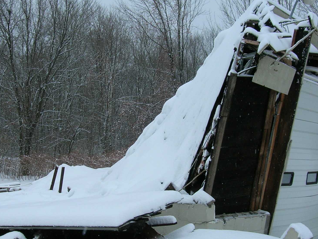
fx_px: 551
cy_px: 128
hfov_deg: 32.2
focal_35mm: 60
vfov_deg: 24.4
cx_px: 146
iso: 50
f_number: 4.9
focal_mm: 5.7
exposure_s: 1/198
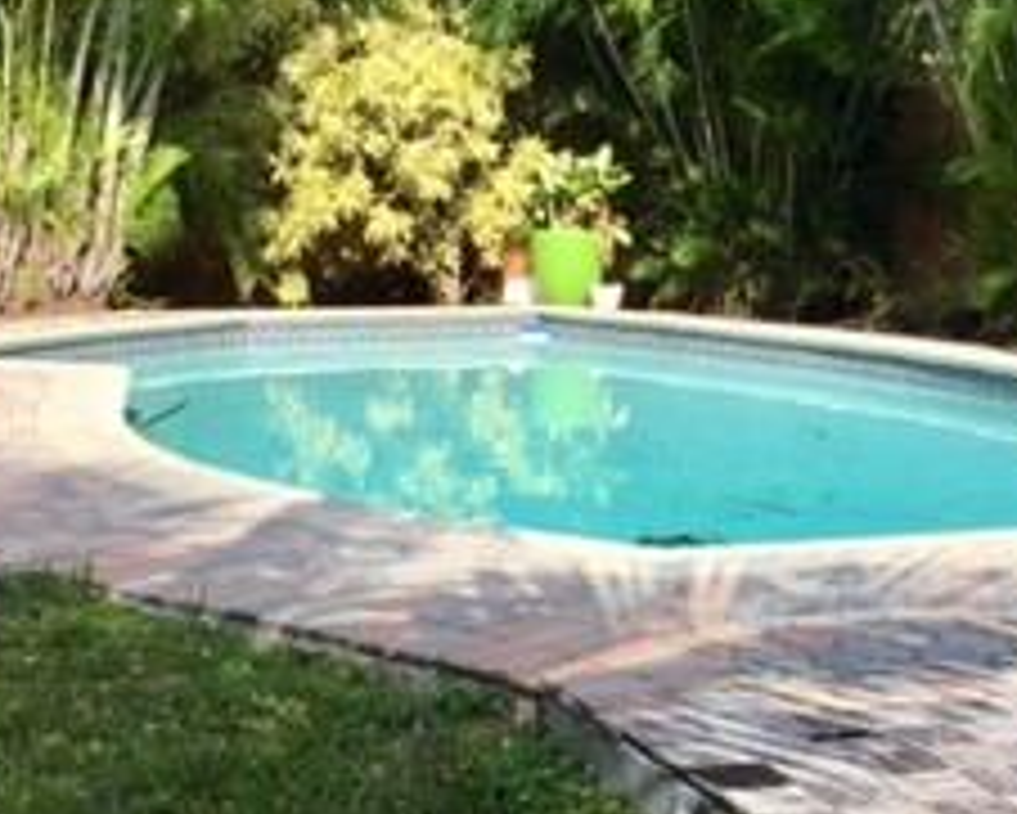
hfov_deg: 23.8
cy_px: 405
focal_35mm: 80
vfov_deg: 19.2
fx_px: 2409
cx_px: 652
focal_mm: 4.15
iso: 32
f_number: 2.2
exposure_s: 1/1582
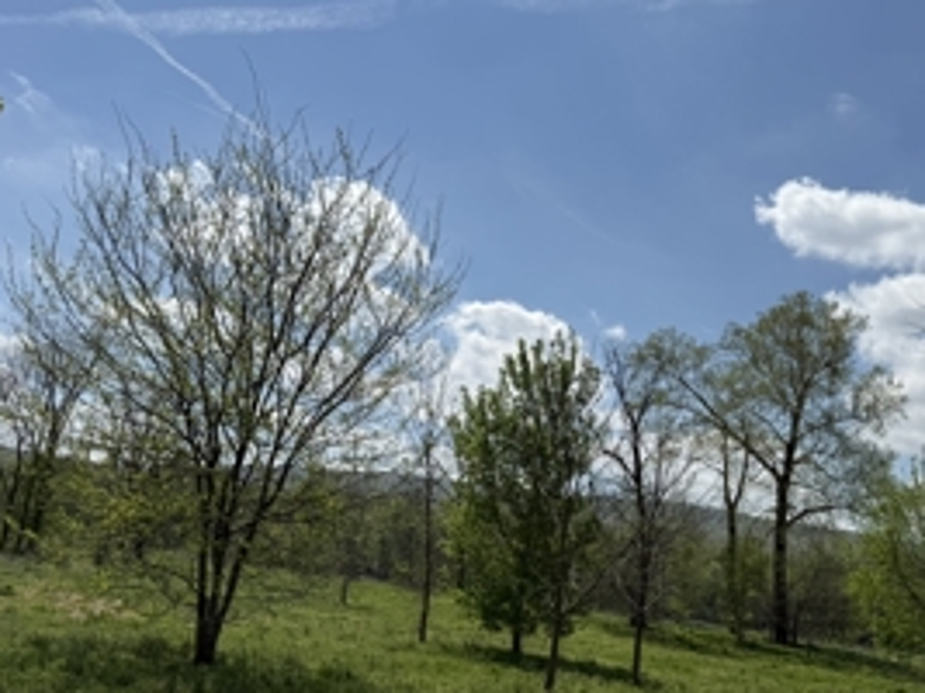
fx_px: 962
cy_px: 360
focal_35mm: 36
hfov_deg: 51.1
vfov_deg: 39.6
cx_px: 551
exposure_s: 1/11905
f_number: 1.78
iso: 80
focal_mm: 6.76
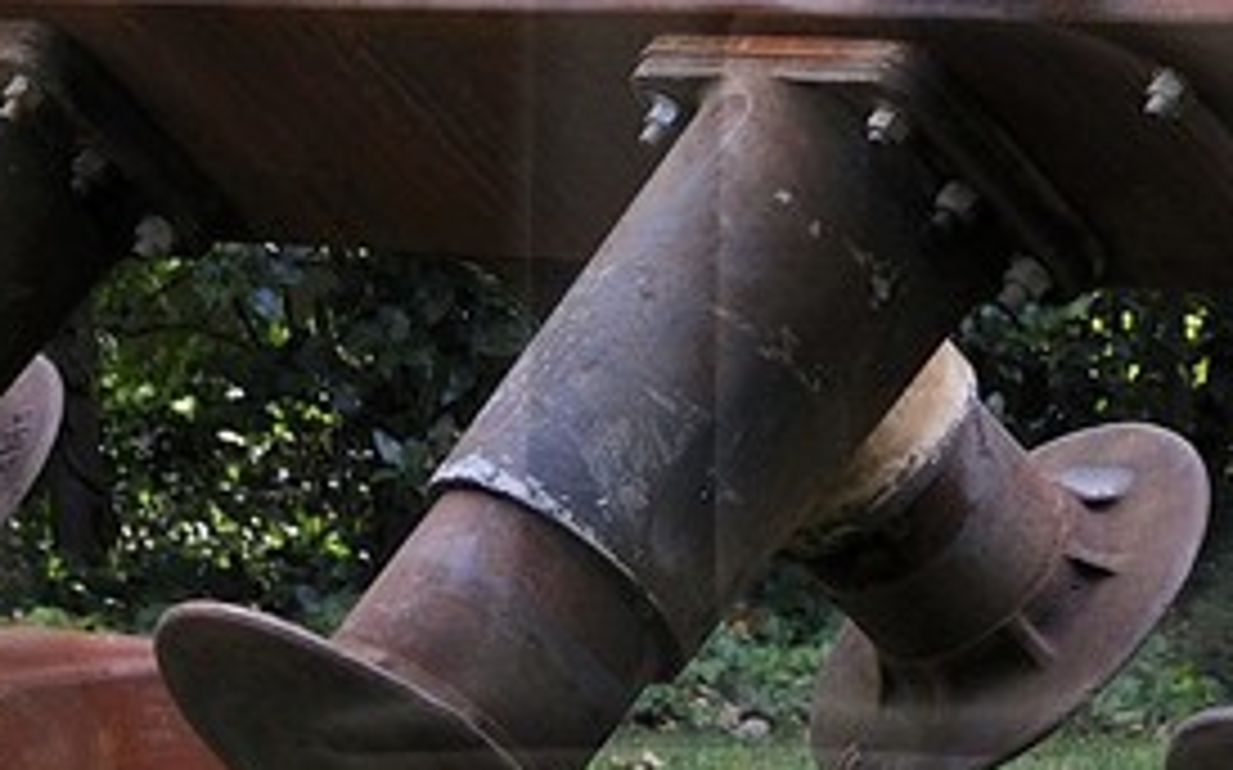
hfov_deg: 6.7
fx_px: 10379
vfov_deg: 4.2
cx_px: 1593
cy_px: 18
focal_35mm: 309
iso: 400
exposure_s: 1/80
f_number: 6.3
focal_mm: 52
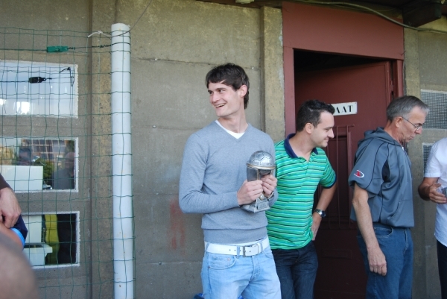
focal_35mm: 45
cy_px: 150
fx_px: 559
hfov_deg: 43.6
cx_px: 224
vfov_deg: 29.9
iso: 200
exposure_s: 1/100
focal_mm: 30
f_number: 5
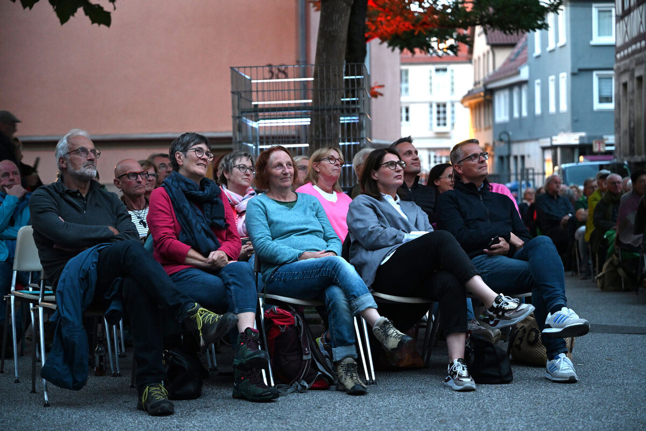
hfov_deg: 28.8
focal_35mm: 70
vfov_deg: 19.5
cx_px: 323
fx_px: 1256
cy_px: 216
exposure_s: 1/30
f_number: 2.8
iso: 1600
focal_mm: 70
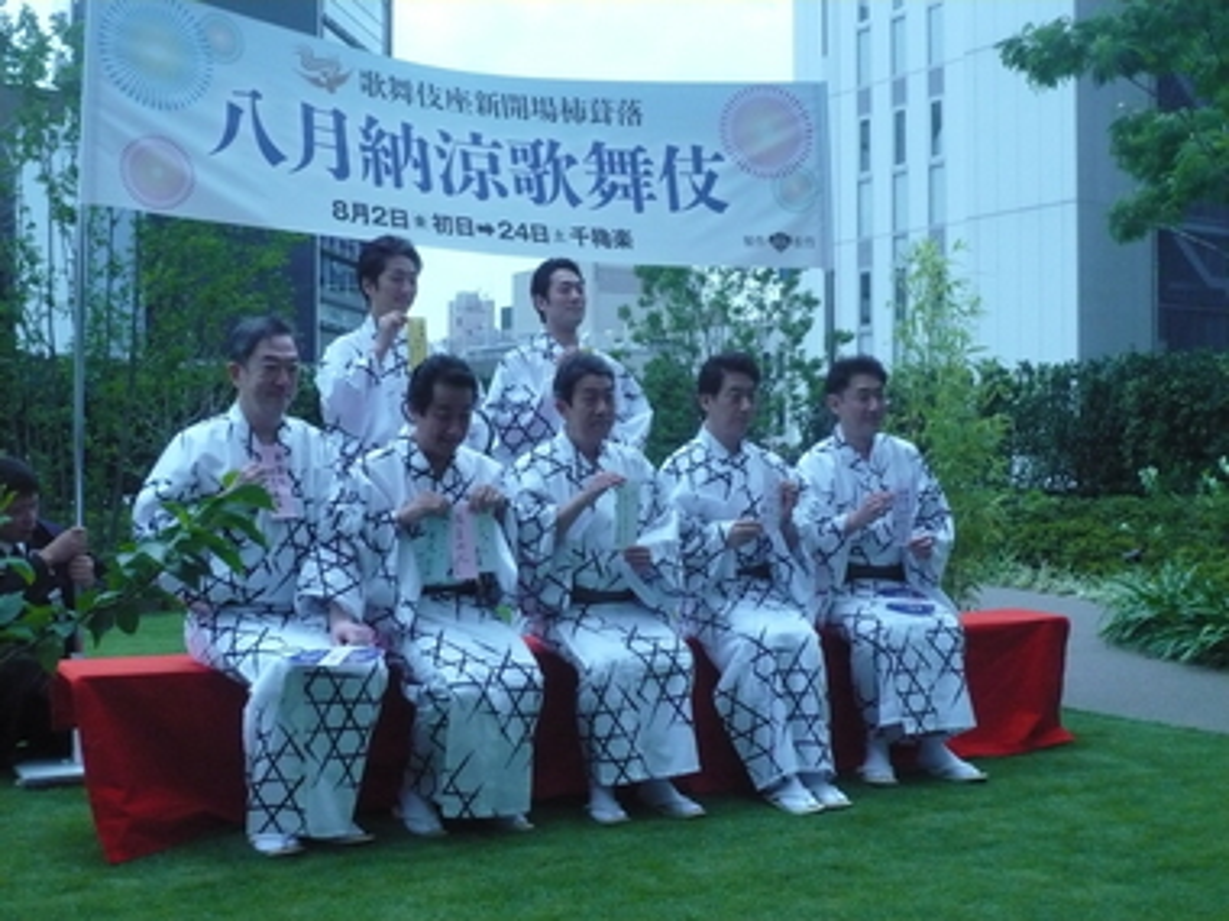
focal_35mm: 43
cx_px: 614
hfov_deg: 43.9
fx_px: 1527
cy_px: 460
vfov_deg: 33.6
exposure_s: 1/400
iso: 400
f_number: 10
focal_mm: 7
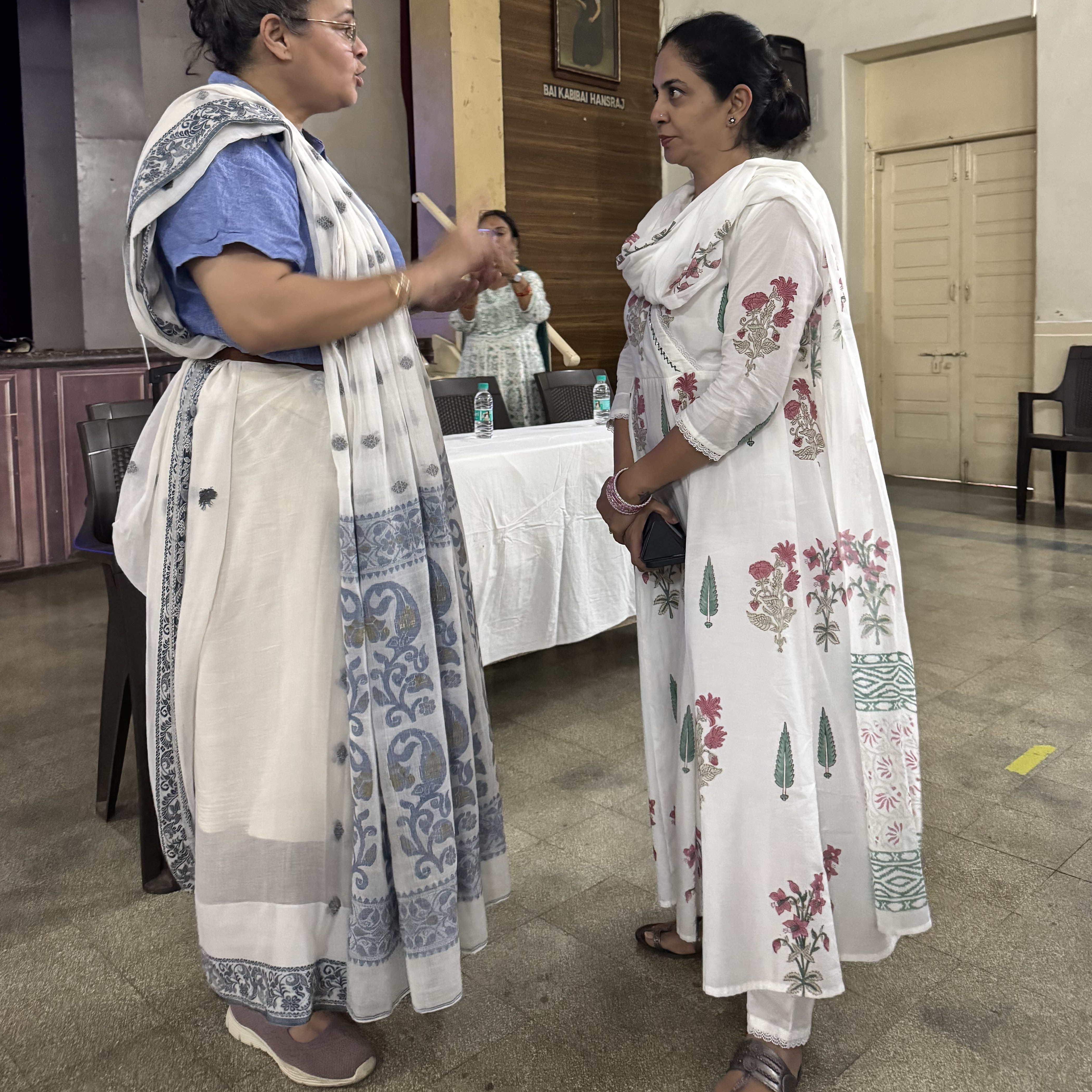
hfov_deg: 55.6
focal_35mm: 29
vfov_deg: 54.5
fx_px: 1035
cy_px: 367
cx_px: 546
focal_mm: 6.76
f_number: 1.78
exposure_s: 1/33
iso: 800
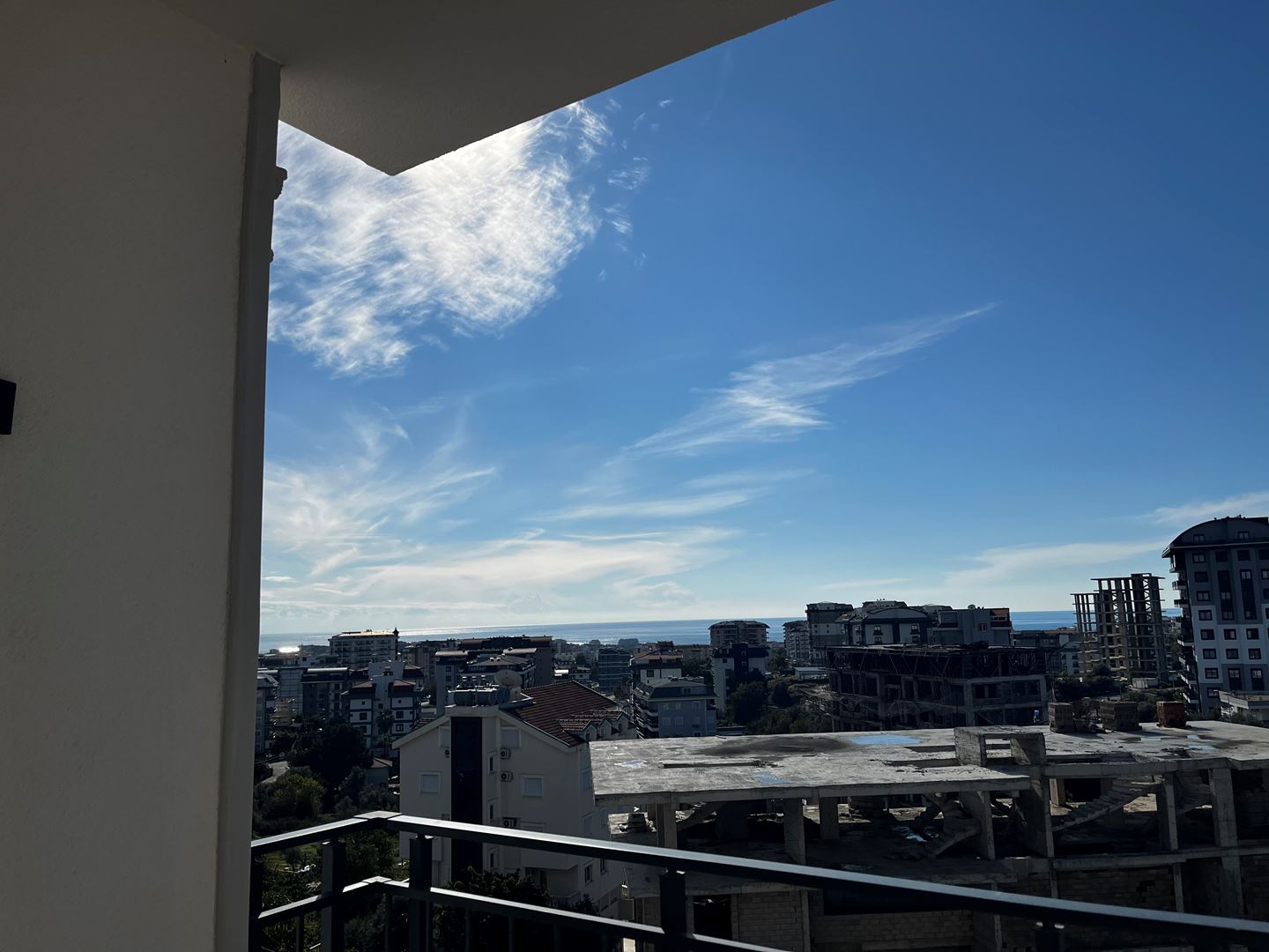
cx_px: 634
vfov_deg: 53.1
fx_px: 953
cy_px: 476
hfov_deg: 67.3
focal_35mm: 26
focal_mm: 5.1
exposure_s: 1/11905
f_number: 1.6
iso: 50
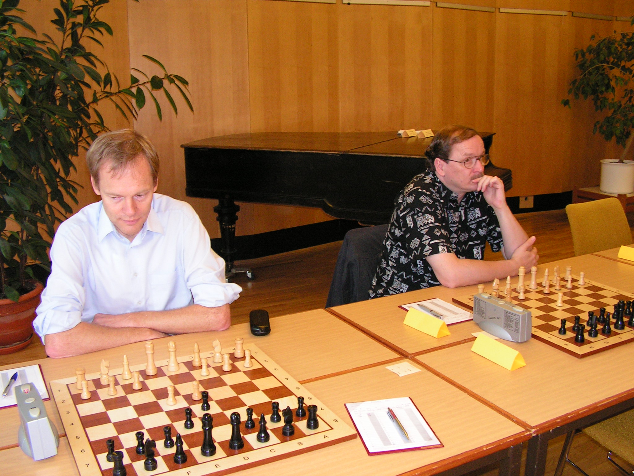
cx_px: 317
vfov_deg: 39.7
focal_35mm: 36
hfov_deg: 51.4
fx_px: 659
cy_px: 238
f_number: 3.2
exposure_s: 1/40
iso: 200
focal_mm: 6
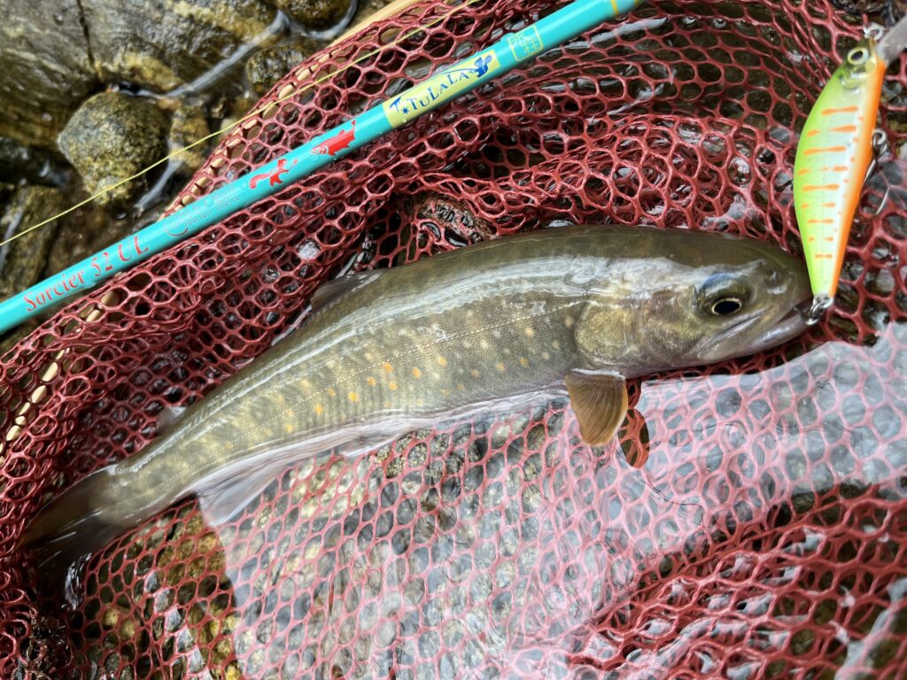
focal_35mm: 26
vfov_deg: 53.1
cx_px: 454
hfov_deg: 67.3
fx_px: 681
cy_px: 340
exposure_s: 1/121
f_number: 1.6
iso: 40
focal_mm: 5.1
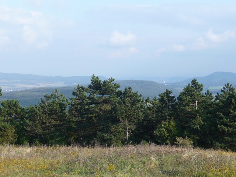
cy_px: 88
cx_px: 118
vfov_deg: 18.2
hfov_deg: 24.1
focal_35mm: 81
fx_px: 552
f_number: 4.3
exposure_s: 1/320
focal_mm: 10.3
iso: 100
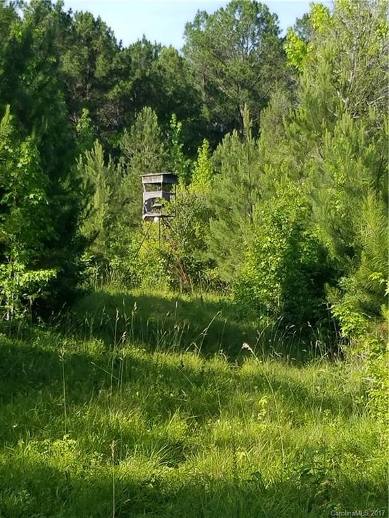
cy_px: 259
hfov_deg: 53.1
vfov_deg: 67.3
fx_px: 390
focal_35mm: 26
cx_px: 194
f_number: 1.7
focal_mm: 4.2
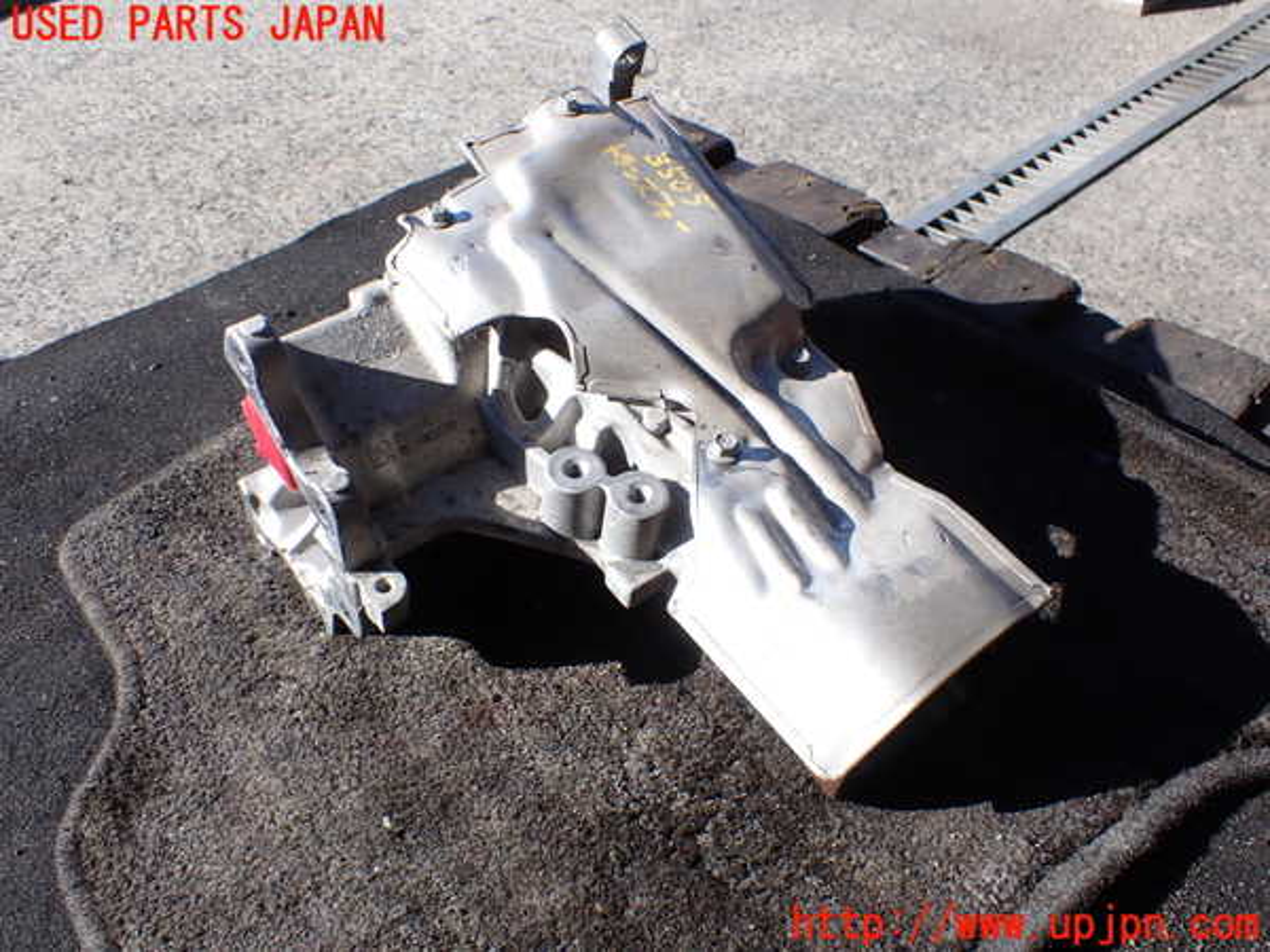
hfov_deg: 60.0
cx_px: 635
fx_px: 1101
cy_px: 476
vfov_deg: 46.8
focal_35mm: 30
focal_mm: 5.4
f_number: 3.2
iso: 100
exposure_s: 1/500
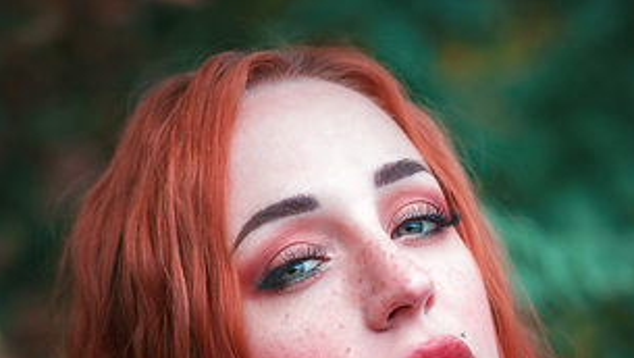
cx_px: 346
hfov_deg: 20.7
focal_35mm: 103
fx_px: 1733
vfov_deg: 11.3
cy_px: 556
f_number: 2
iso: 400
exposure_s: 1/160
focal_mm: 50
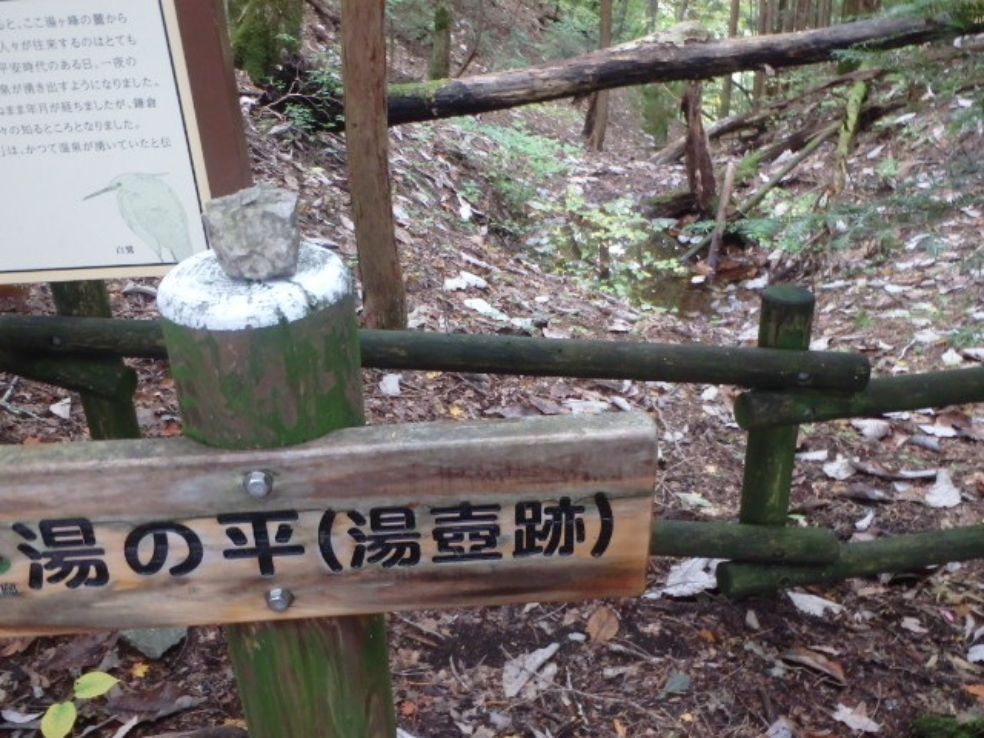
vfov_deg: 44.2
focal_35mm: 32
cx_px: 492
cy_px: 369
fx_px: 910
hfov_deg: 56.8
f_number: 4.2
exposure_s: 1/15
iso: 800
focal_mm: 5.7
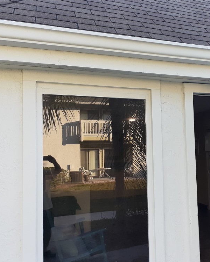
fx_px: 280
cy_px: 130
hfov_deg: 39.7
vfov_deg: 50.3
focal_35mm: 36
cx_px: 164
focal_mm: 3.6
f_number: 1.9
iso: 40
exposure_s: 1/179
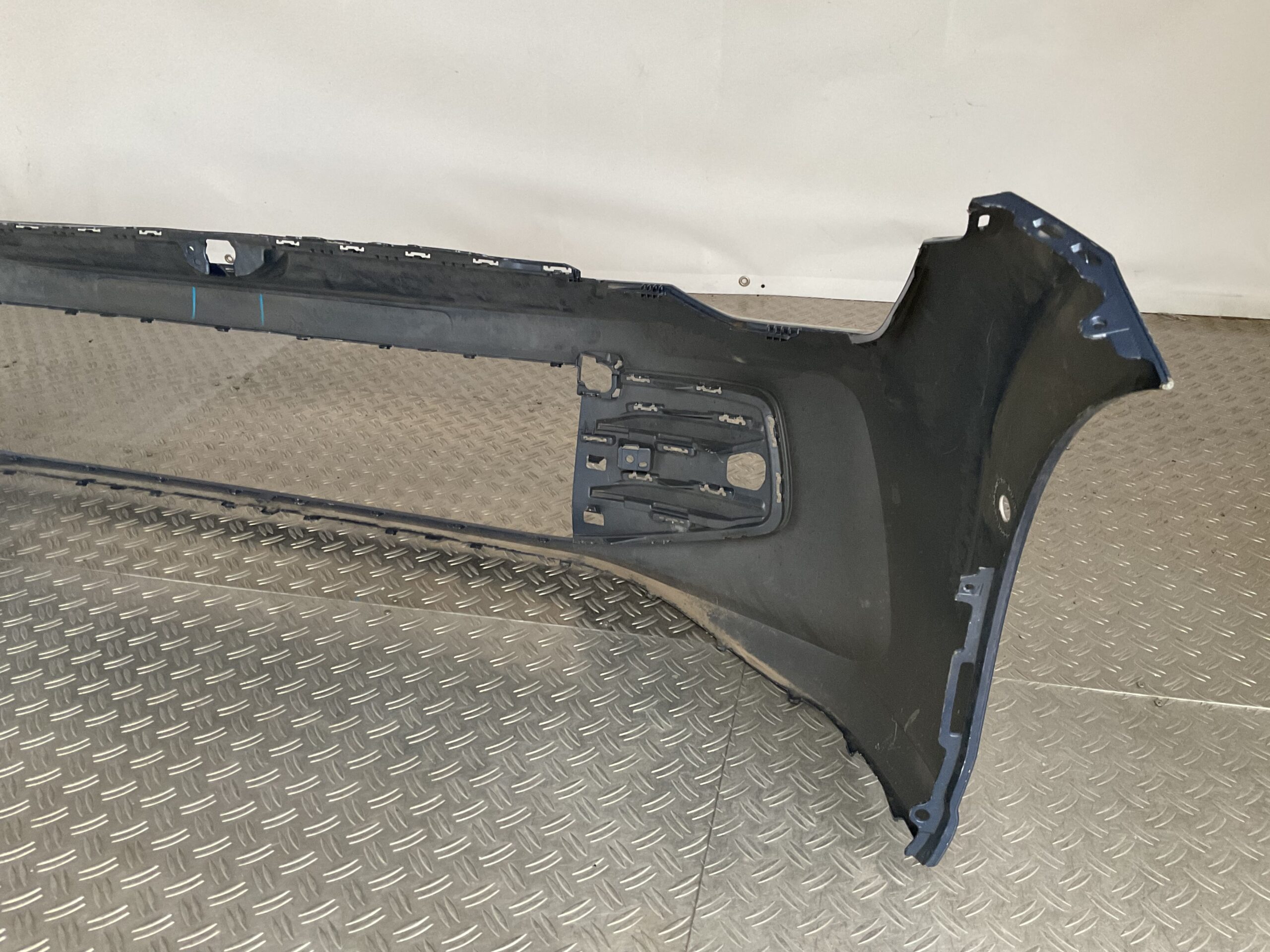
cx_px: 635
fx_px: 1064
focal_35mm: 29
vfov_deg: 48.2
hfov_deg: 61.7
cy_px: 476
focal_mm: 3
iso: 160
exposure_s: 1/60
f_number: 1.8
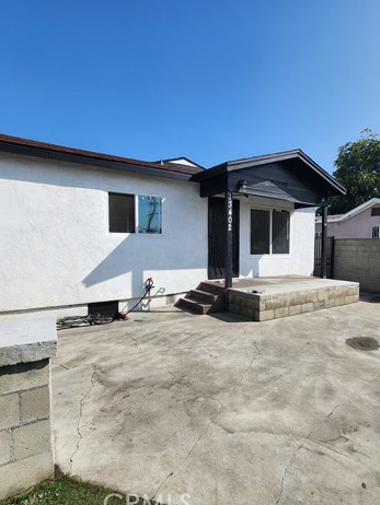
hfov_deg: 70.8
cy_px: 257
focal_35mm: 18
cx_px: 230
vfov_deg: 87.7
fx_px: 263
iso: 50
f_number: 2.2
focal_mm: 2.2
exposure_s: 1/2397
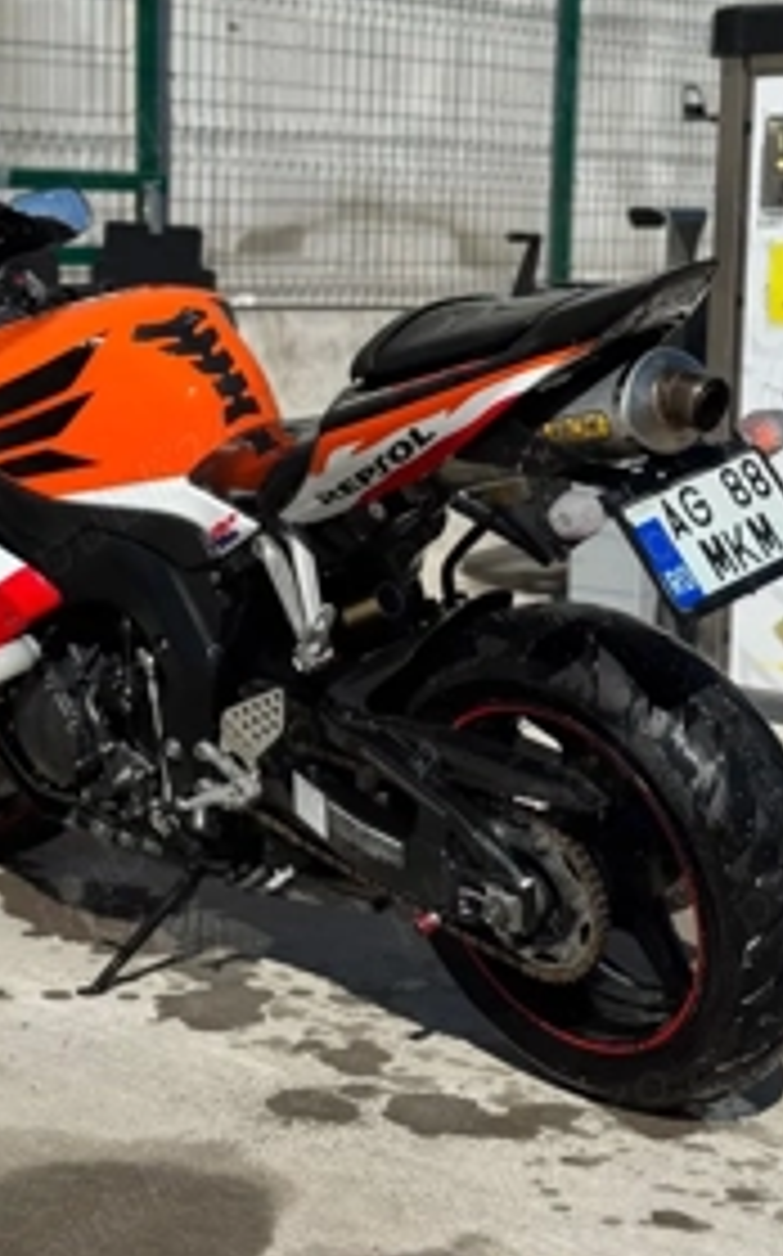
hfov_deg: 17.8
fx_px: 2496
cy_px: 527
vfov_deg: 28.2
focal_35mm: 73
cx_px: 266
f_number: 1.78
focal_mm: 6.76
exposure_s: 1/7092
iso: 64
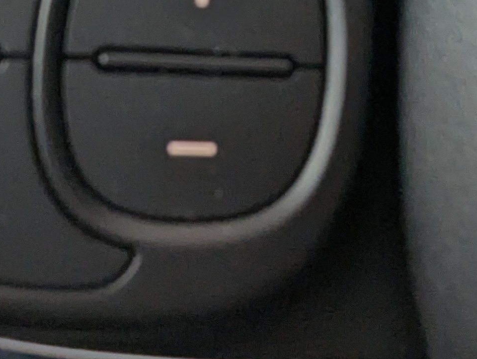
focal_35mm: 68
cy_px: -73
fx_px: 938
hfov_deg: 28.5
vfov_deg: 20.3
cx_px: 207
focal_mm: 2.35
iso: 68
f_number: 2.2
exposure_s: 1/65.6
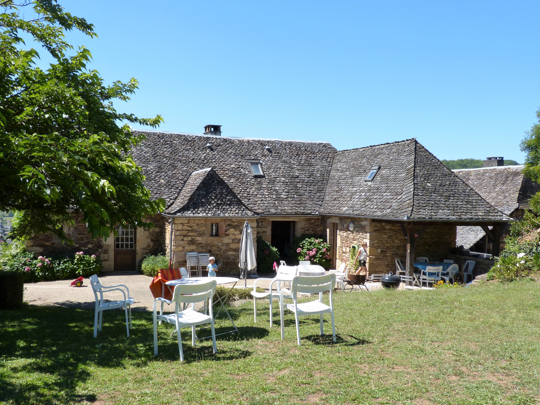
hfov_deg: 55.3
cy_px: 221
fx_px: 515
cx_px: 252
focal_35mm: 33
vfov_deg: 42.9
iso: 100
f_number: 4.5
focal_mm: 5.3
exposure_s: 1/500
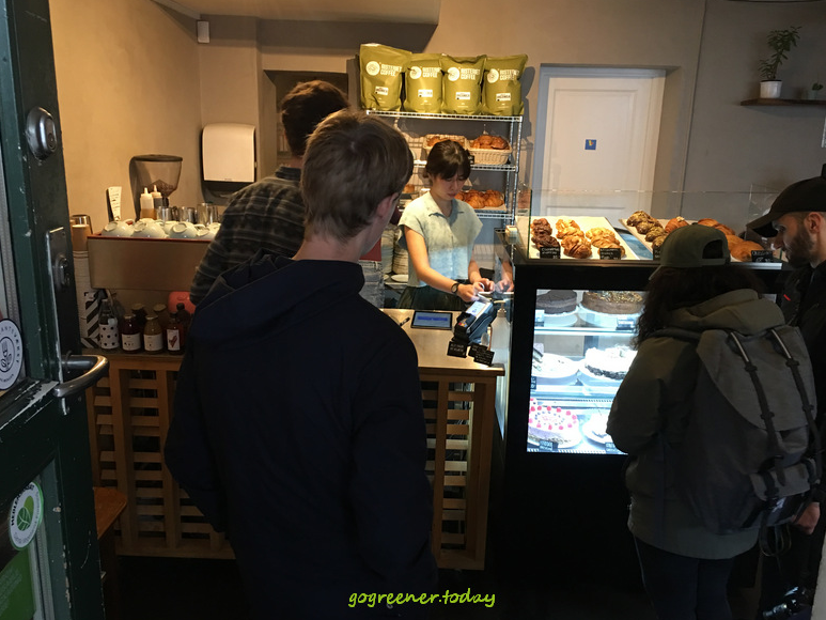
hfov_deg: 59.9
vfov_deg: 46.8
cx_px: 424
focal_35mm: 30
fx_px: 716
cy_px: 306
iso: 100
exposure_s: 1/10
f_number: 2.2
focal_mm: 4.15
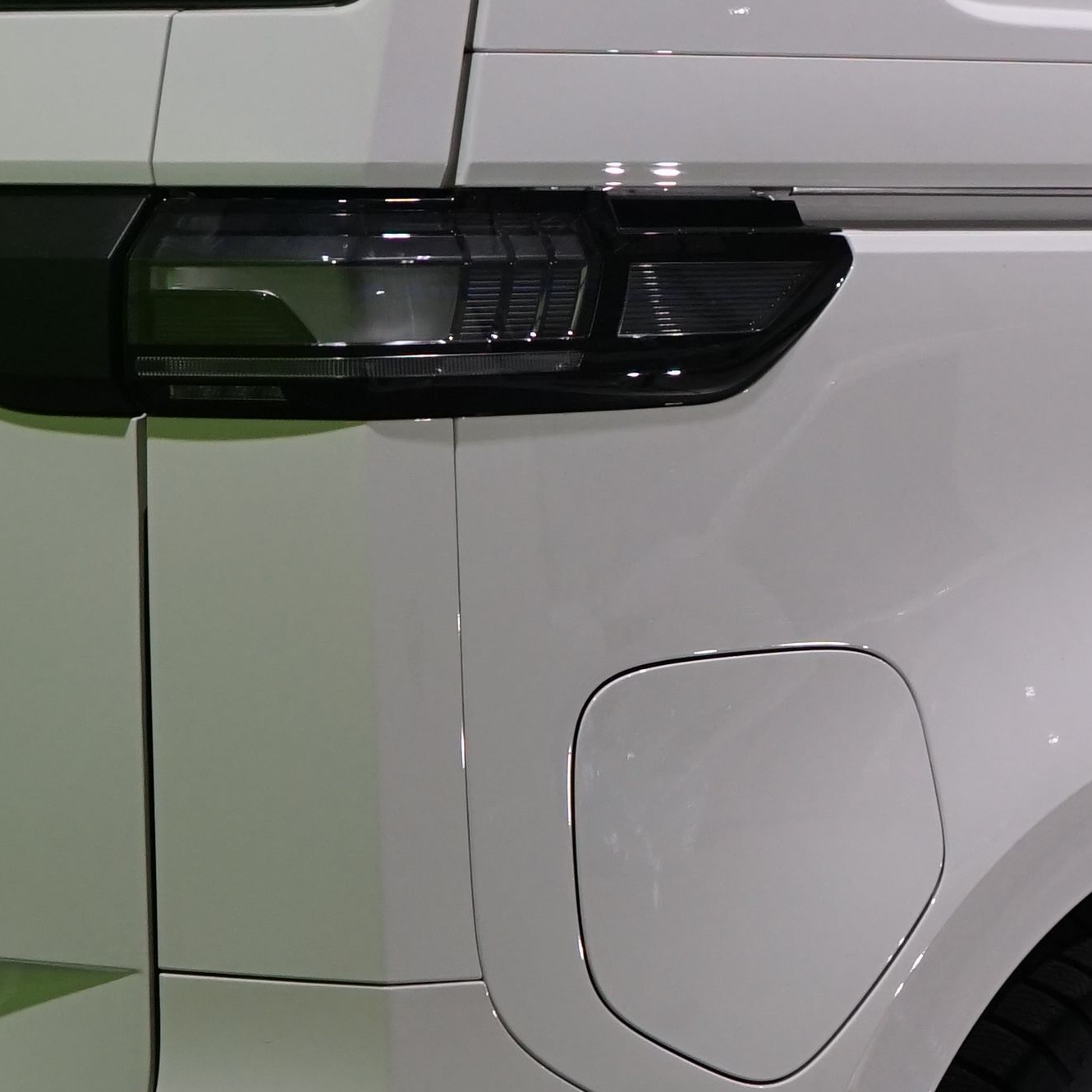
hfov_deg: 10.8
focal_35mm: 161
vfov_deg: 10.9
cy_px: 636
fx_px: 5746
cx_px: 961
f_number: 4.5
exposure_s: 1/160
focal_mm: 42
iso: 1000
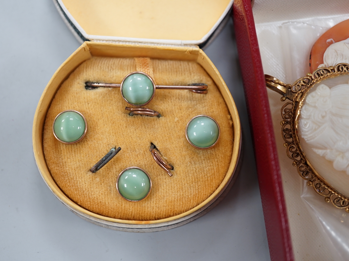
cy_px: 130
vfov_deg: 29.7
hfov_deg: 38.9
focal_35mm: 49
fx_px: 494
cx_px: 156
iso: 320
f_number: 3.5
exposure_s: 1/60
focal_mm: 30
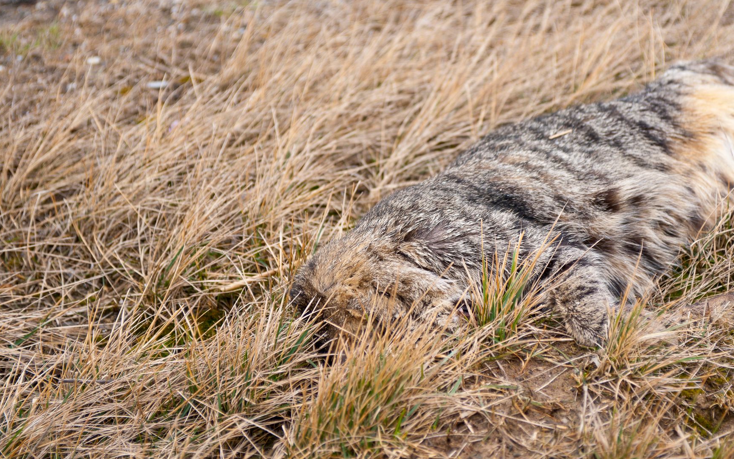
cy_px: 175
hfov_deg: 19.6
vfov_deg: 12.3
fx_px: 2120
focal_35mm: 106
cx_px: 431
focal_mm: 85
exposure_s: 1/125
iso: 200
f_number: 5.6
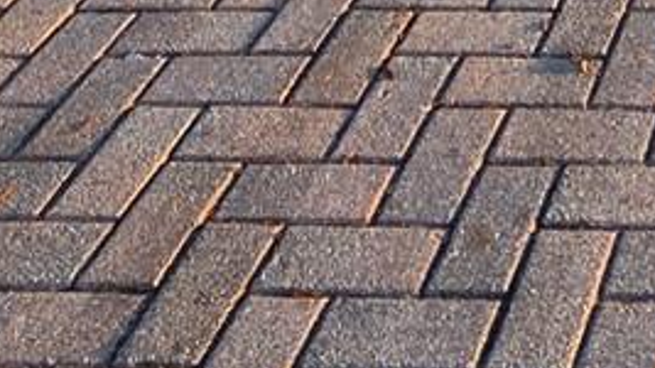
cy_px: -650
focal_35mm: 85
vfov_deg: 10.8
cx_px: 1038
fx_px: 1476
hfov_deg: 20.6
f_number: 2.2
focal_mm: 2.2
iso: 50
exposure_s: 1/276
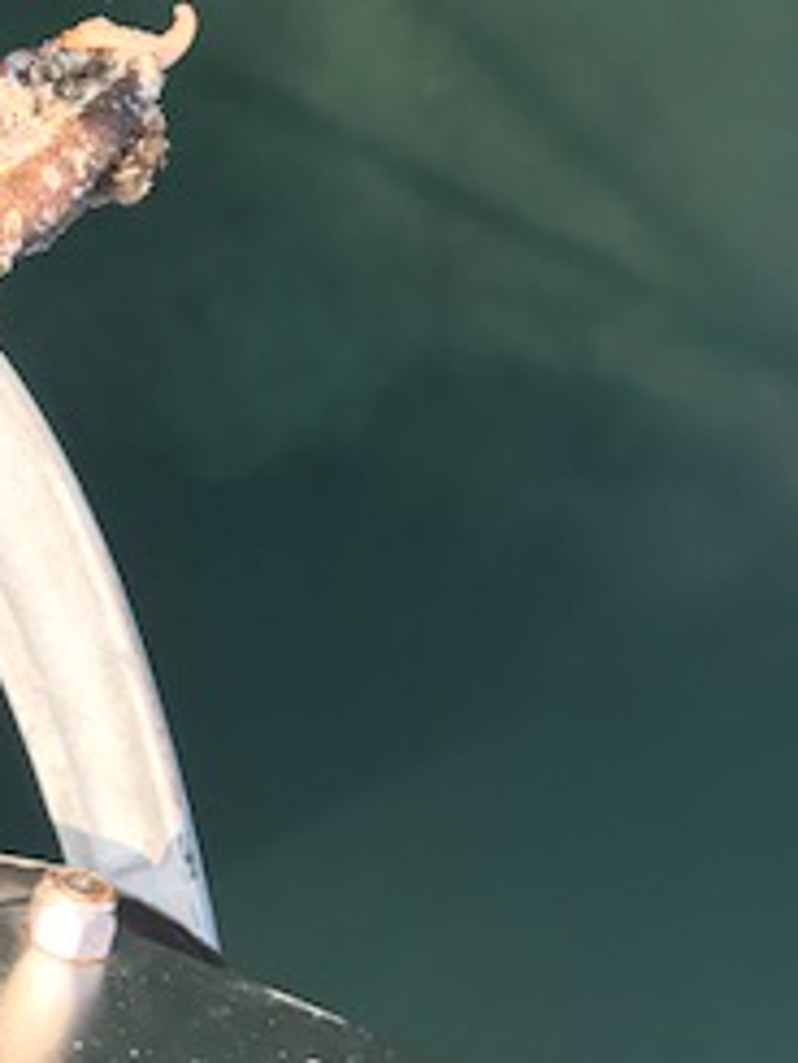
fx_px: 2242
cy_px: -9
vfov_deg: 25.3
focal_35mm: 73
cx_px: -191
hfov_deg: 18.9
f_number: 1.8
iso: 20
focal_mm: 3.99
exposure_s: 1/298
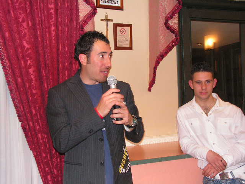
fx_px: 354
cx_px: 122
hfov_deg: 38.2
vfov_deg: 29.1
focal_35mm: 50
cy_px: 92
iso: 200
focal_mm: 8.4
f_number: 3.2
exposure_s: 1/40
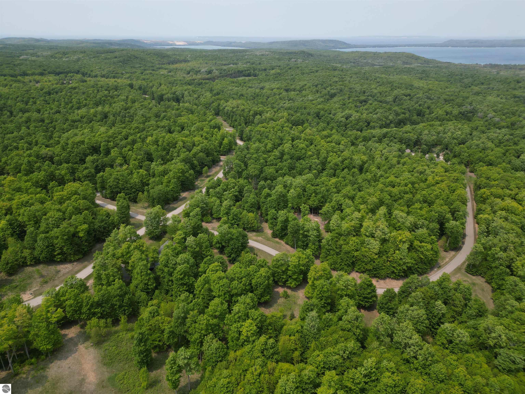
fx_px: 364
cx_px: 262
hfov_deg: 71.6
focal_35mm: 24
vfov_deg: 56.8
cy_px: 197
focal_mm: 6.72
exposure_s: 1/3000
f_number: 1.7
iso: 140
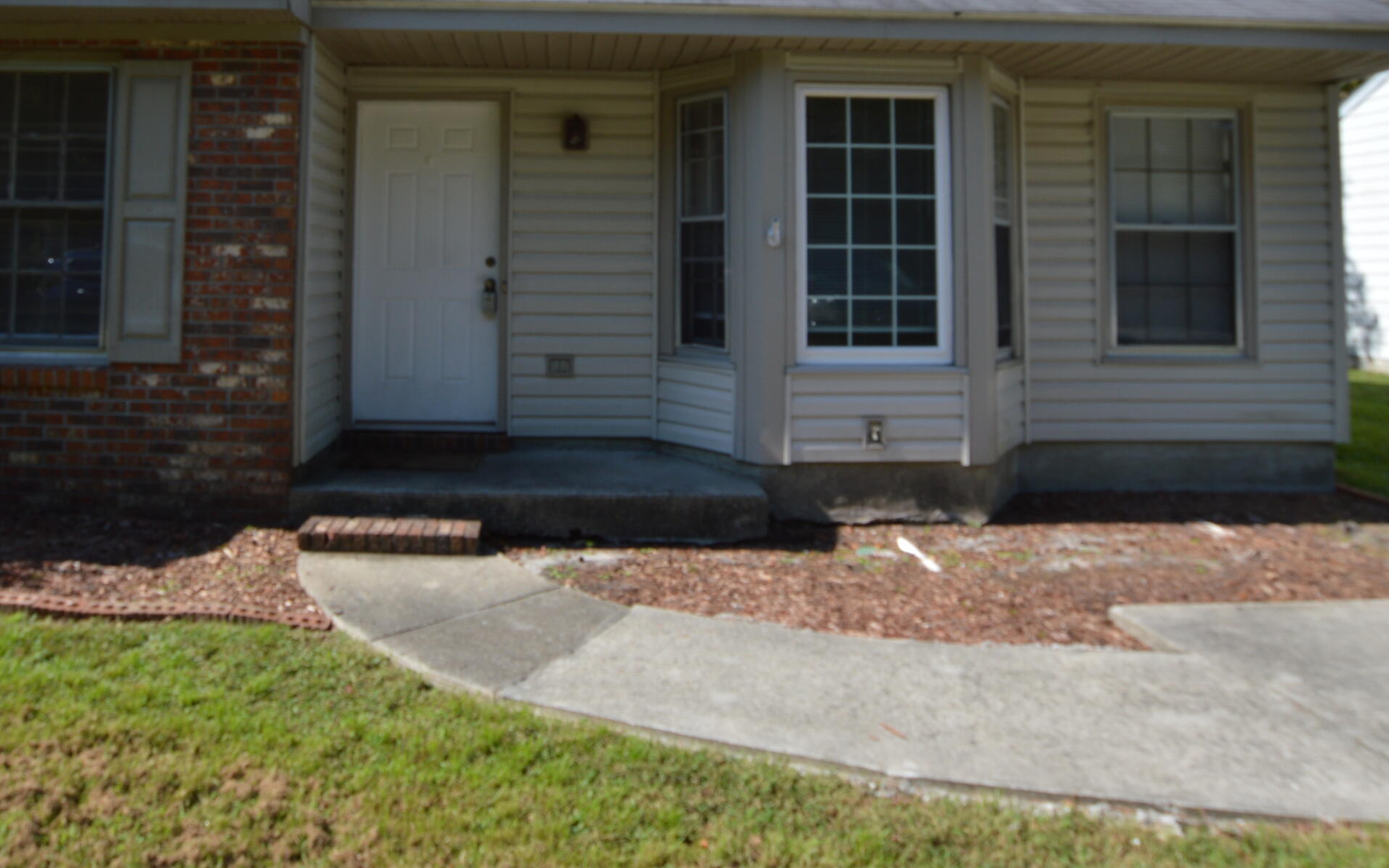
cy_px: 223
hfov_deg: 74.2
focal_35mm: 24
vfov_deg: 49.2
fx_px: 908
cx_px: 578
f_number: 7.1
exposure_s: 1/250
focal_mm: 10
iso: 100
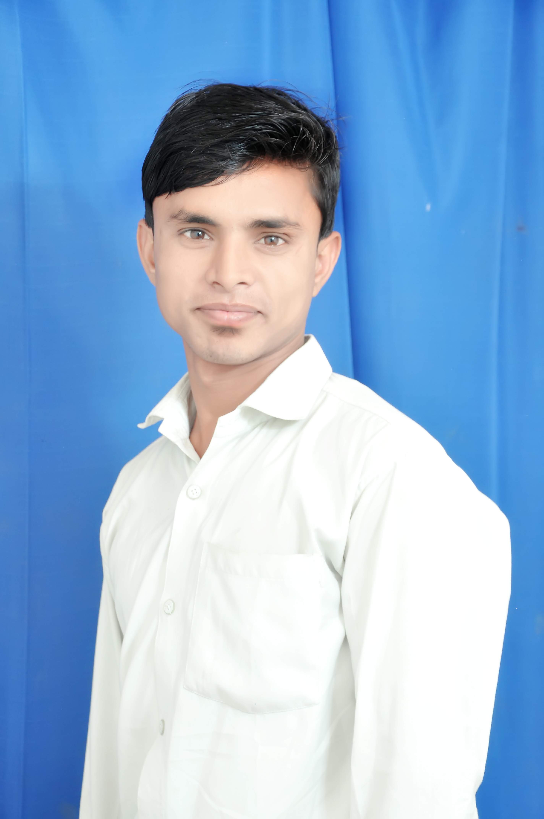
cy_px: 410
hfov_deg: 12.1
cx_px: 272
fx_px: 2556
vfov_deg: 18.2
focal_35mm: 112
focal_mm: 75
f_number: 8
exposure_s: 1/125
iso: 400
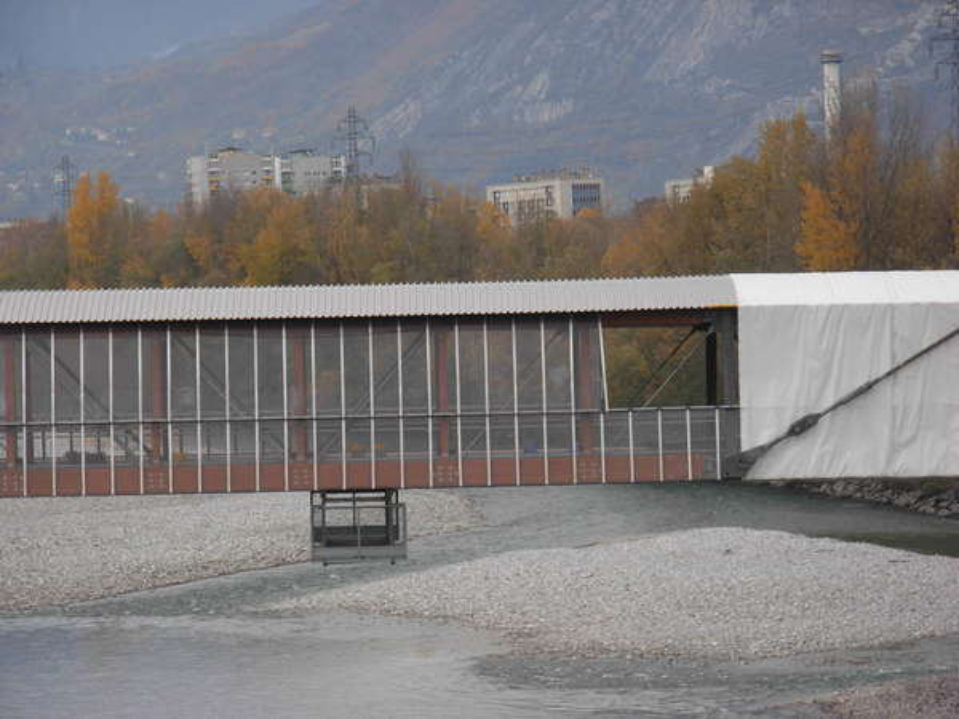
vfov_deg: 7.8
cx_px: 480
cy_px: 360
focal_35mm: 190
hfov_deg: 10.4
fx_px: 5264
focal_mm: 31.4
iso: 79
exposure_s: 1/50.7
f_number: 5
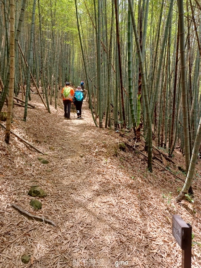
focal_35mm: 25
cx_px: 100
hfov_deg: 54.9
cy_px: 134
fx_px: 194
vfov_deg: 69.4
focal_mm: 4.6
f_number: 1.8
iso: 40
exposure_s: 1/50
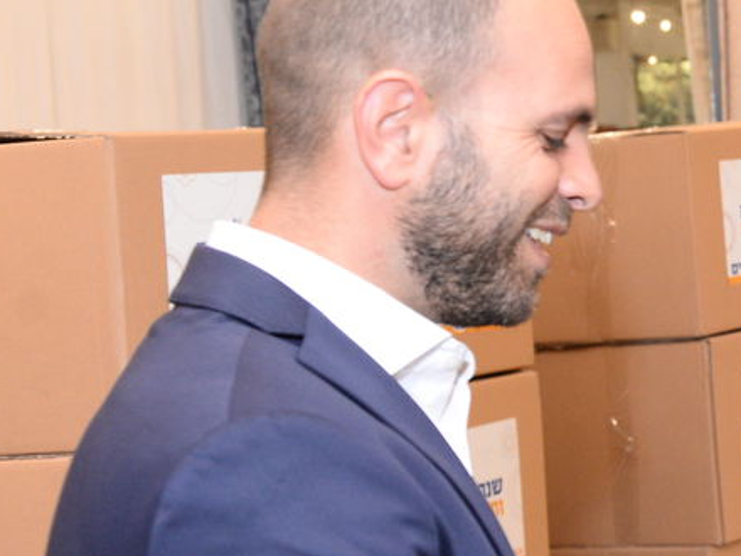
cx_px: 1160
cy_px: 126
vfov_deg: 13.8
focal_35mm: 107
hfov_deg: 16.5
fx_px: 2290
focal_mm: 35
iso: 2500
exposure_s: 1/160
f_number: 4.5
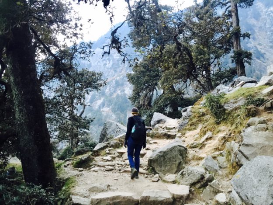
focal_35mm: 29
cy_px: 102
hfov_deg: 61.7
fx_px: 229
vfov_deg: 48.2
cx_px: 136
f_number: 2.2
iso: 250
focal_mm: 4.15
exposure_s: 1/17
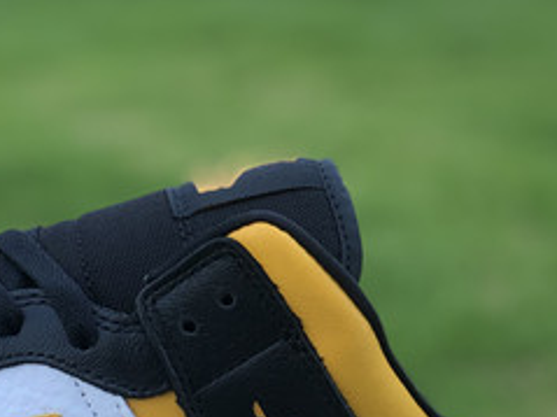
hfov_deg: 11.9
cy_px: 567
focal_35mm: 161
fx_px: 2589
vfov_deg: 9.0
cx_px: -175
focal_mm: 6
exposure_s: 1/261
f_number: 2.4
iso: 16
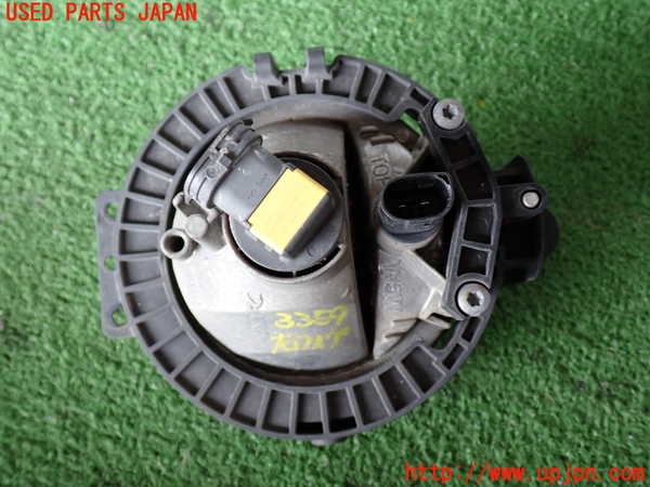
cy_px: 244
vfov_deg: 39.7
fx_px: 676
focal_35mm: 36
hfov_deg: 51.4
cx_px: 325
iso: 200
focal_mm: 6.37
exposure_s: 1/40
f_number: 2.5
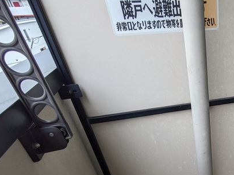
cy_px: 165
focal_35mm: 33
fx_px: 223
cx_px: 218
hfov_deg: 48.4
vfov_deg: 39.2
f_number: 2.2
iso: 45
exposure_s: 1/279
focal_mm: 1.83
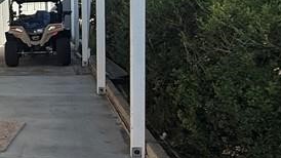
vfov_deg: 21.0
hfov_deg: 25.2
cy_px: 64
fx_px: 425
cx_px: -164
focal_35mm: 57
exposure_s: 1/709
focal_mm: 2.22
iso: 64
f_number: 2.2
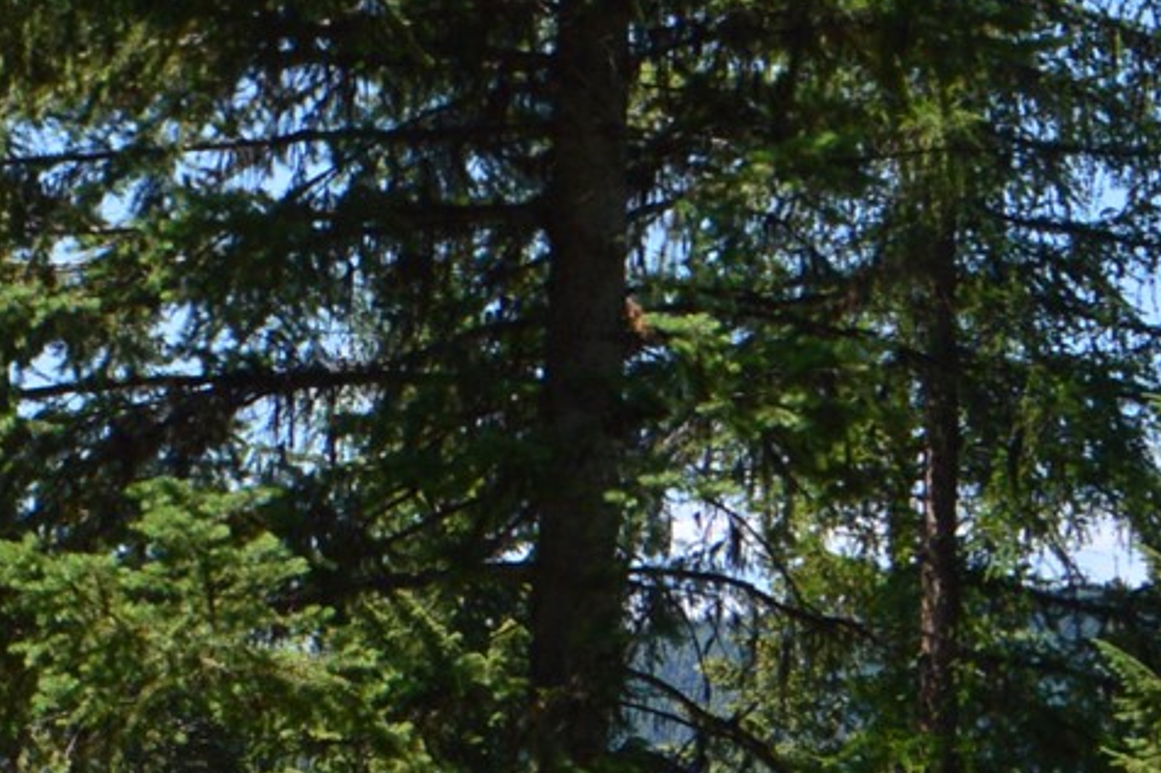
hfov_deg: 6.5
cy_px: 1070
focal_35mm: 315
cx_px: 343
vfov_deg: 4.3
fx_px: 10155
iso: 400
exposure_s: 1/400
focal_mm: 46
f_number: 11
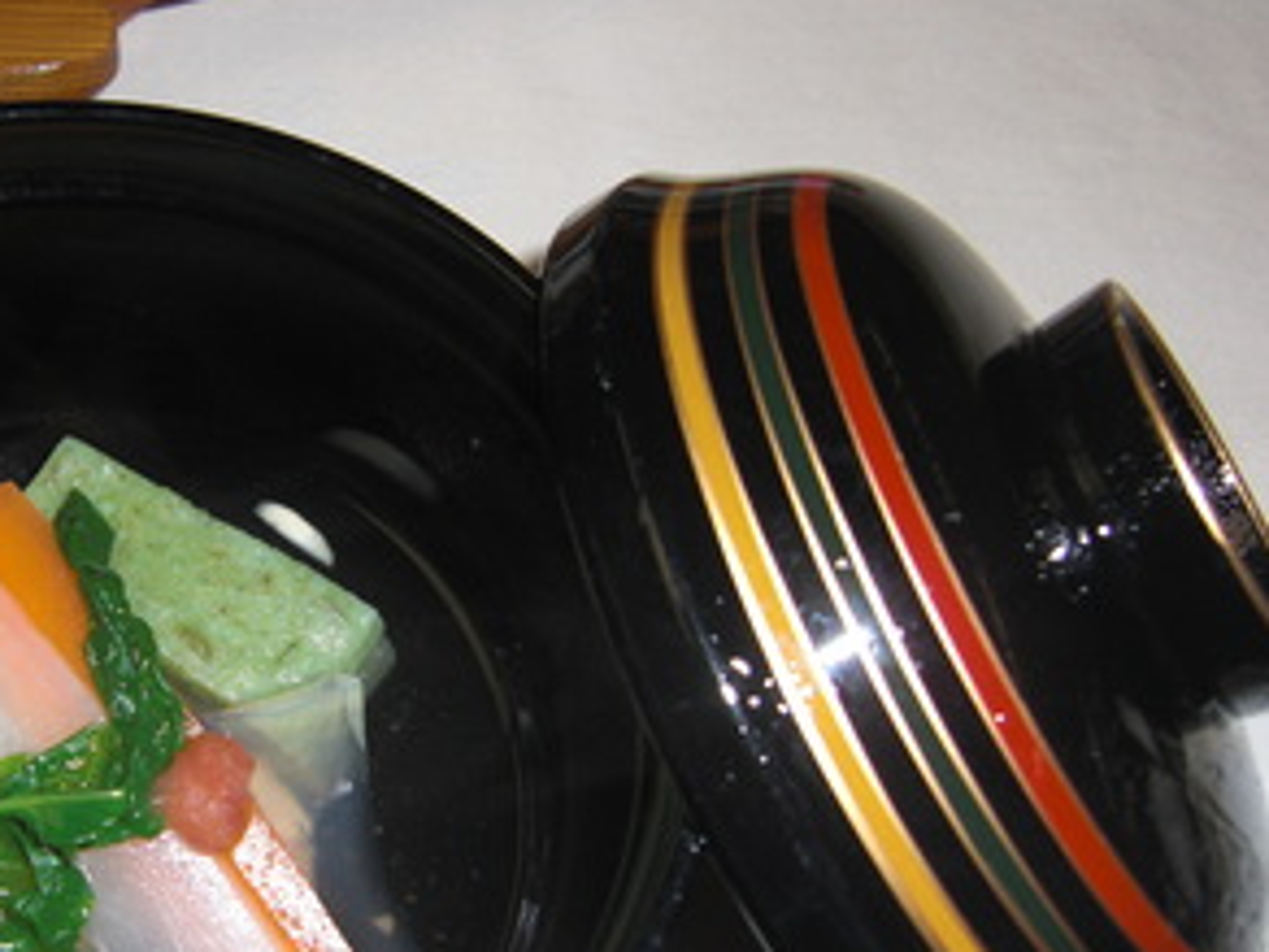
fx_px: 1760
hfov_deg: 38.4
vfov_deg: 30.1
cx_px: 287
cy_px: 628
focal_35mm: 48
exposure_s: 1/60
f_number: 2.6
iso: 50
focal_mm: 4.9
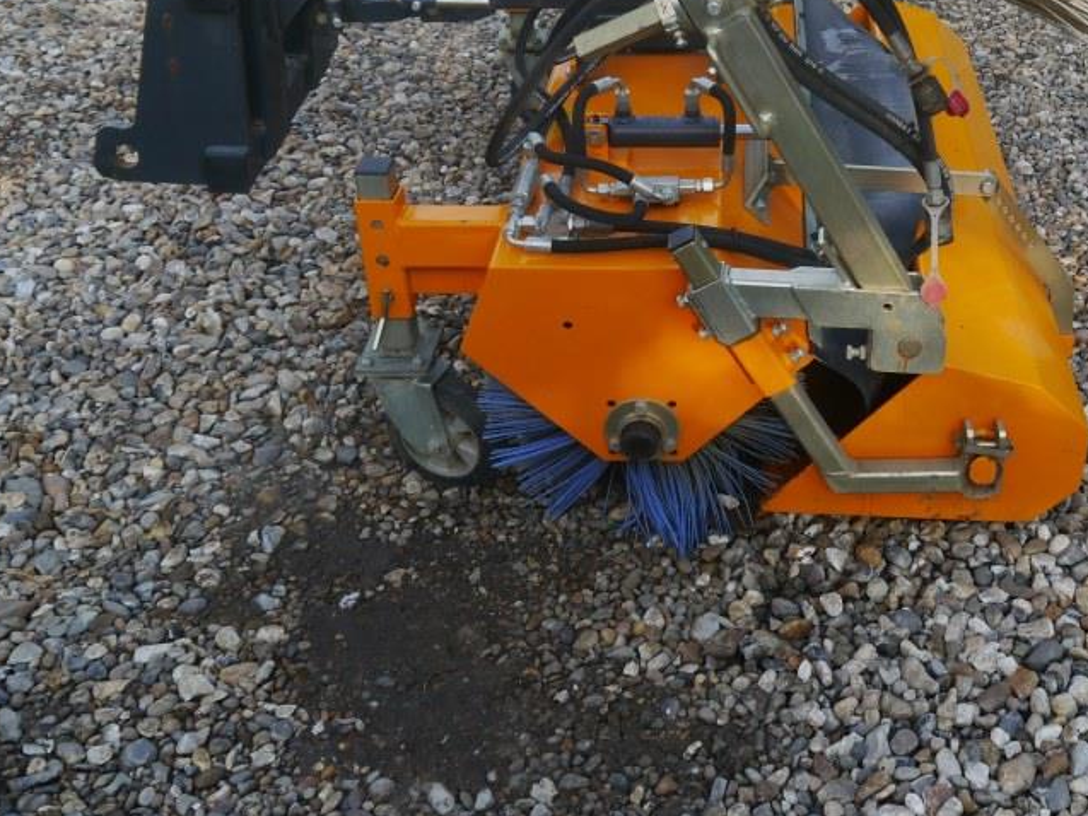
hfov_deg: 41.0
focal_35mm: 45
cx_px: 799
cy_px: 166
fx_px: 1415
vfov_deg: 31.4
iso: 160
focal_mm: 14
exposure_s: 1/200
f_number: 5
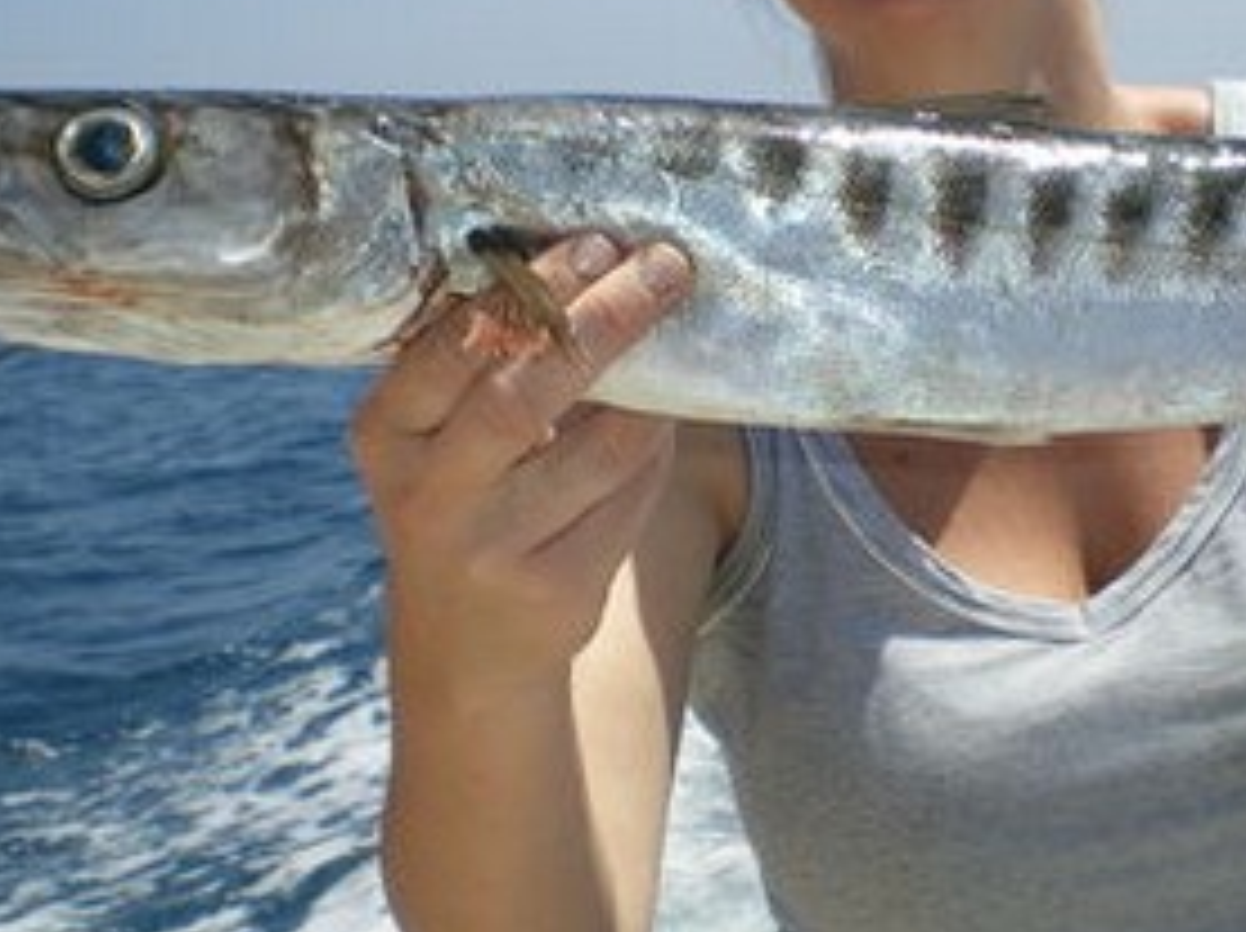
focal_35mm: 82
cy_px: 279
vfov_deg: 17.9
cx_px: 958
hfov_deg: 23.6
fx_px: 2948
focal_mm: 6.3
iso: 50
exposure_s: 1/640
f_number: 4.6
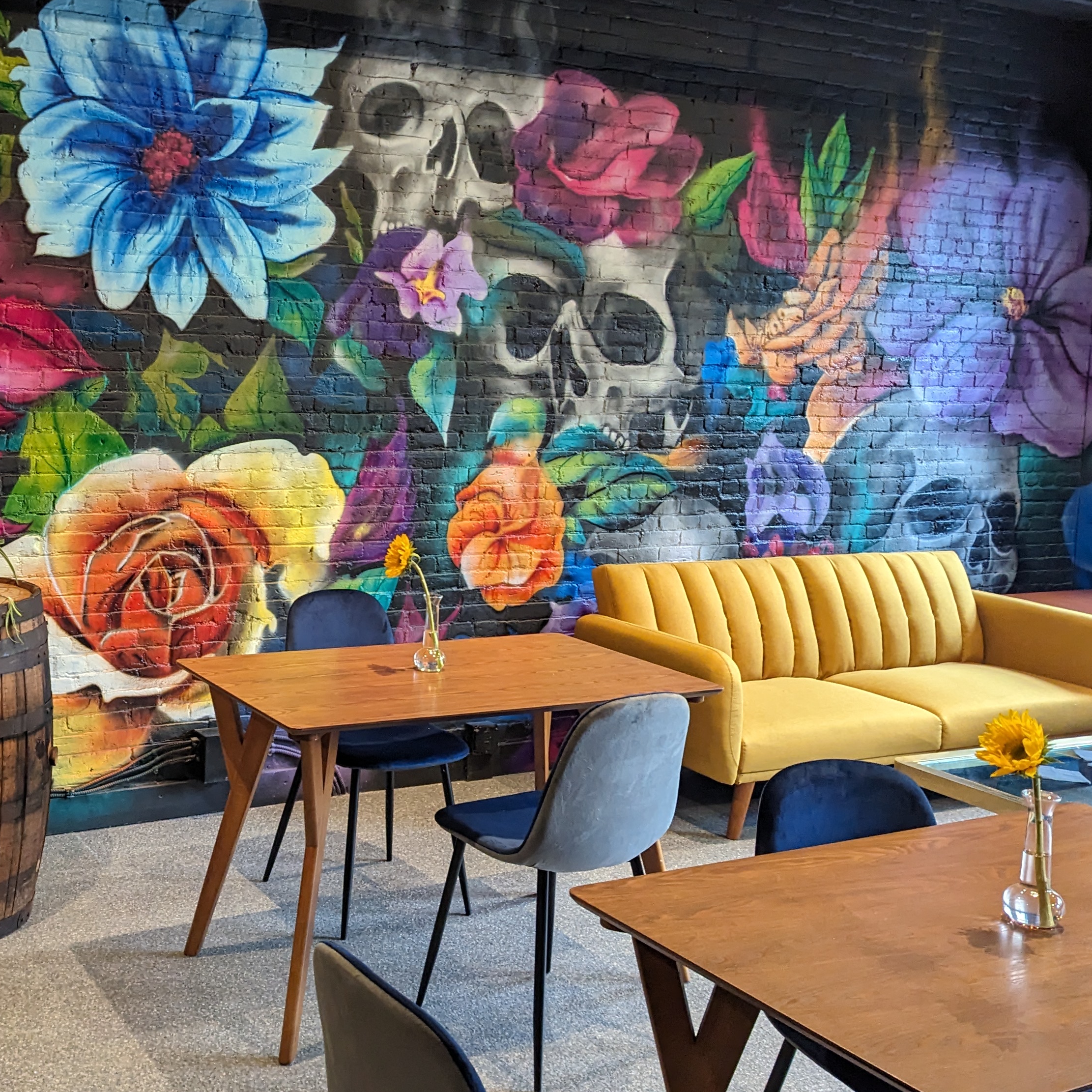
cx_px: 315
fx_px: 1392
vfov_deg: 42.8
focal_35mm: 39
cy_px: 478
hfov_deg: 41.9
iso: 1280
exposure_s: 1/32.9
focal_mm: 6.81
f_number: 1.85
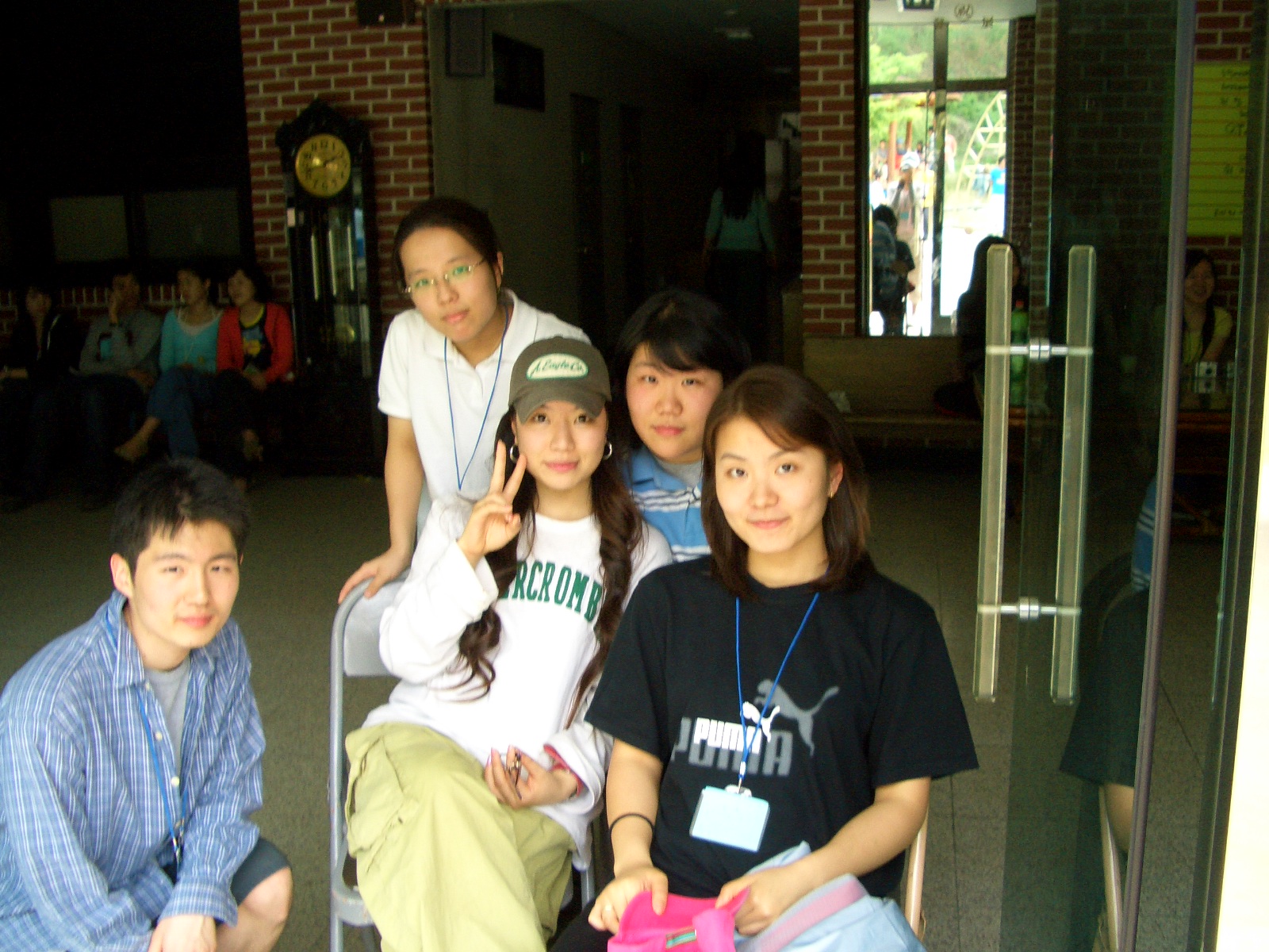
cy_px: 476
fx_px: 1283
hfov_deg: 52.6
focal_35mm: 35
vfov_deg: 40.7
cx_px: 634
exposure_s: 1/80
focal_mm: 5.8
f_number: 2.6
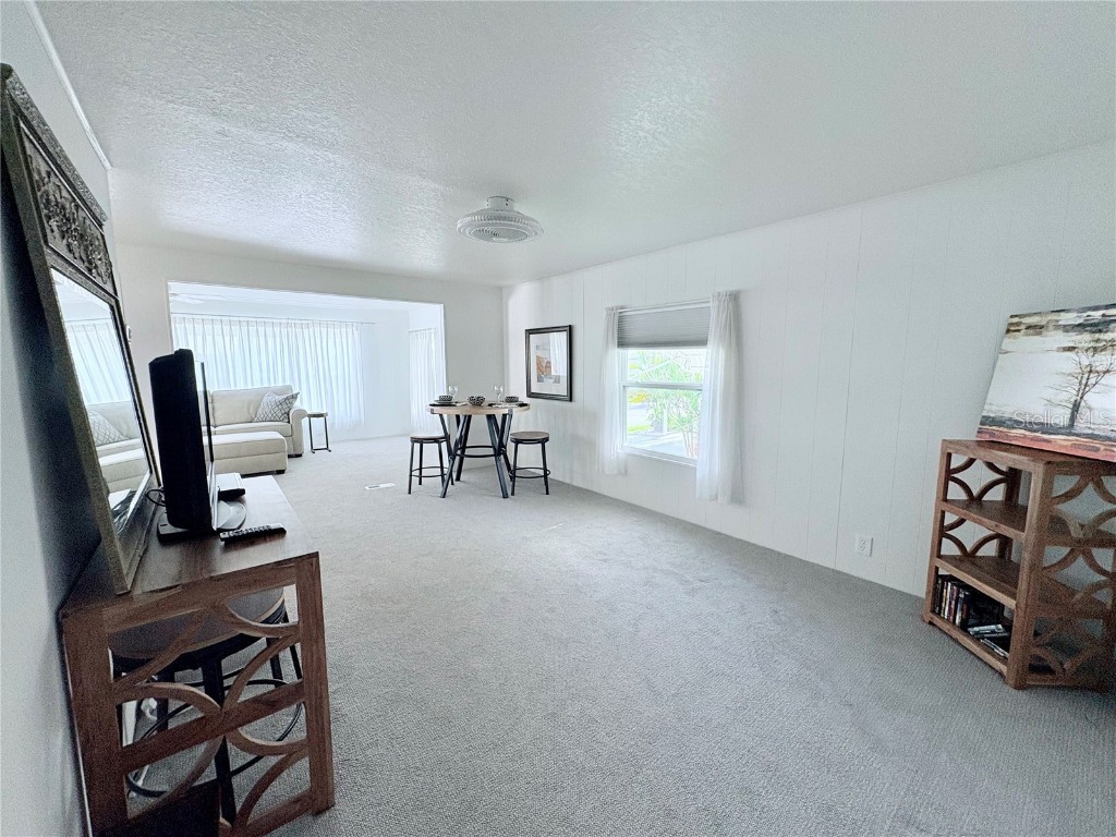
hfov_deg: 102.1
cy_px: 418
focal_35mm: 14
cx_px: 558
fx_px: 451
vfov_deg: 85.7
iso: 160
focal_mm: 2.22
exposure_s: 1/120
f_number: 2.2
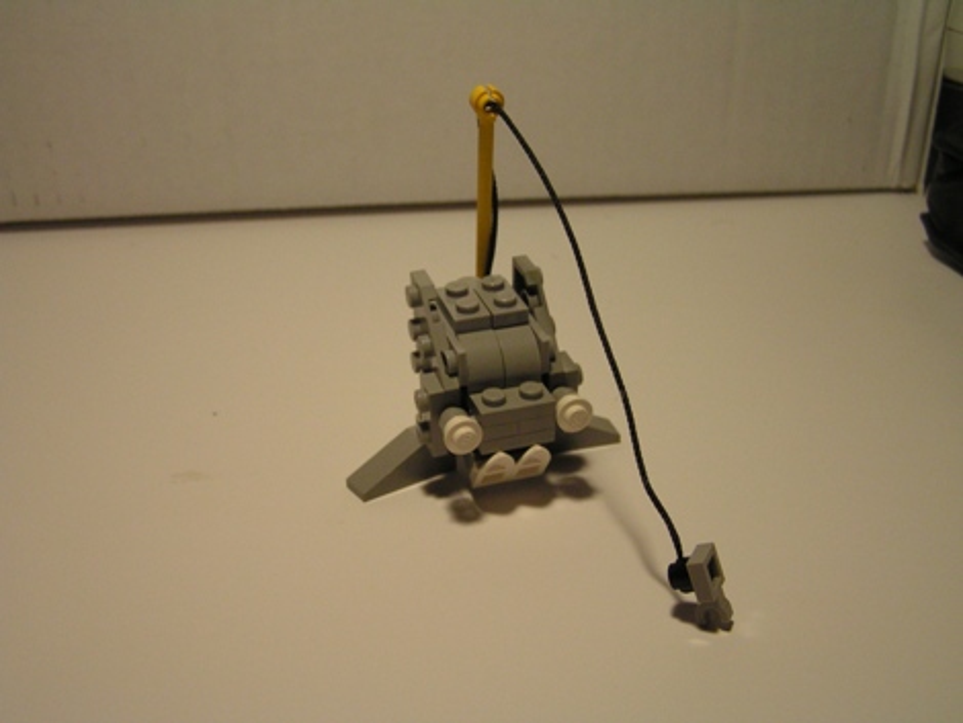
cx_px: 482
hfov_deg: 45.8
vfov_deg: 35.2
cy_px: 362
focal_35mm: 41
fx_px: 1141
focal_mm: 6.8
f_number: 2.8
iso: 125
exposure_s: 1/60
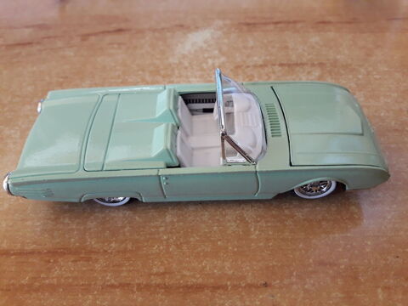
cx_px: 204
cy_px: 153
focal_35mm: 28
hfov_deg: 63.4
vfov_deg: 49.7
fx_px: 330
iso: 160
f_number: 1.9
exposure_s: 1/33
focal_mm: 3.7
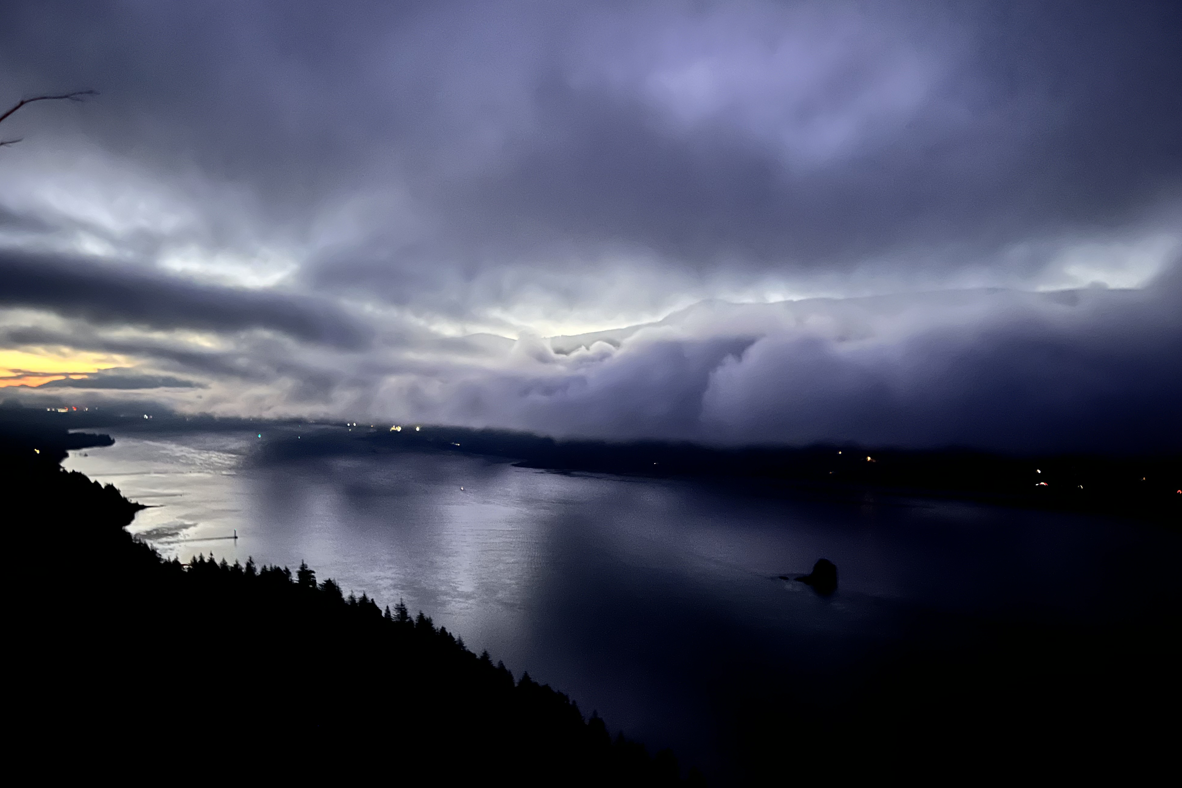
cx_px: 570
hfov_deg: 65.5
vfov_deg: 46.4
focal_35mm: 28
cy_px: 404
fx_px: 919
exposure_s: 1/2
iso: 1250
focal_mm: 5.1
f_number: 1.6
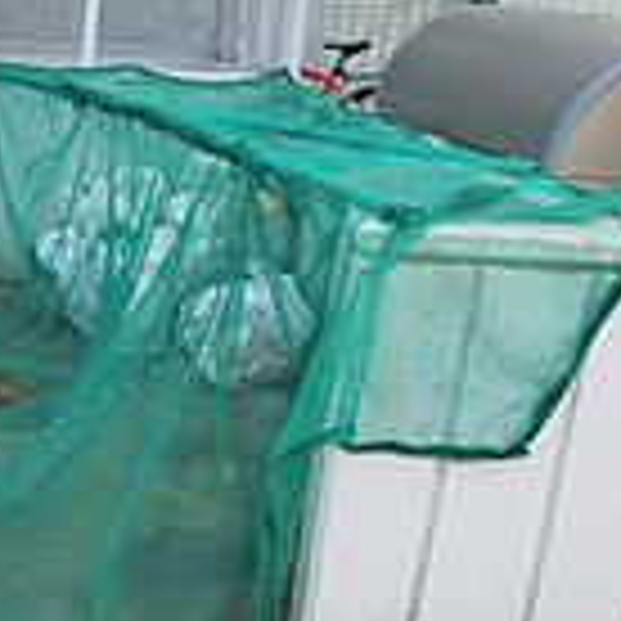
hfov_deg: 24.7
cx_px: -216
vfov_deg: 29.1
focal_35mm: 59
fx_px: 1197
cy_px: 297
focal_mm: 10
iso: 100
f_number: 6.3
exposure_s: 1/125
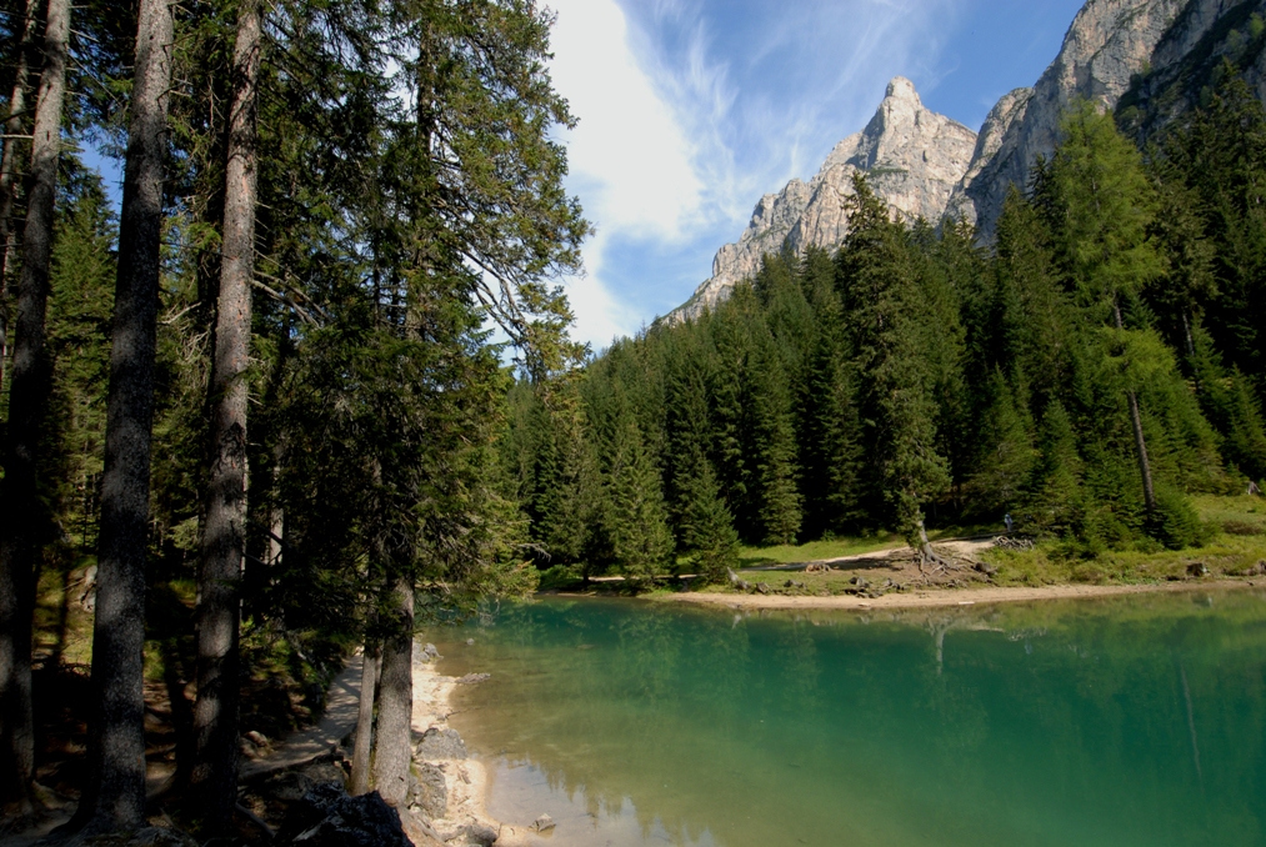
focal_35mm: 18
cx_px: 633
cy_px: 424
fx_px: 634
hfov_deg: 89.9
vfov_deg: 67.5
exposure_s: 1/250
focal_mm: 12
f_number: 8
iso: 250
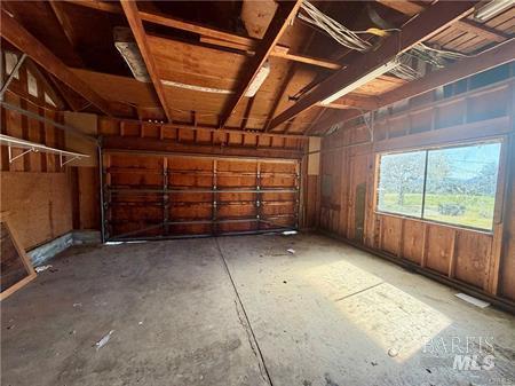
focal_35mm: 14
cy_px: 193
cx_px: 258
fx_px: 208
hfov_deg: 102.1
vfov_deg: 85.6
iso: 80
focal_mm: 2.22
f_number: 2.2
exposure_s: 1/121
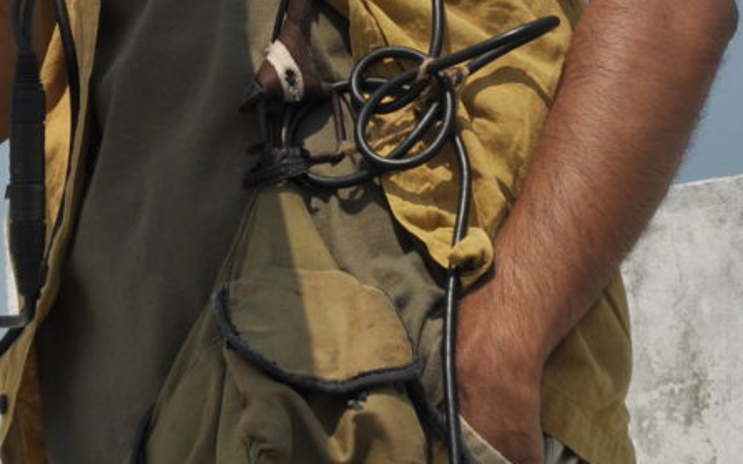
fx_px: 4067
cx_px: 47
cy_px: -861
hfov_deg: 10.4
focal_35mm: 201
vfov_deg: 6.1
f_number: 7.1
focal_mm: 35
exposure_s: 1/800
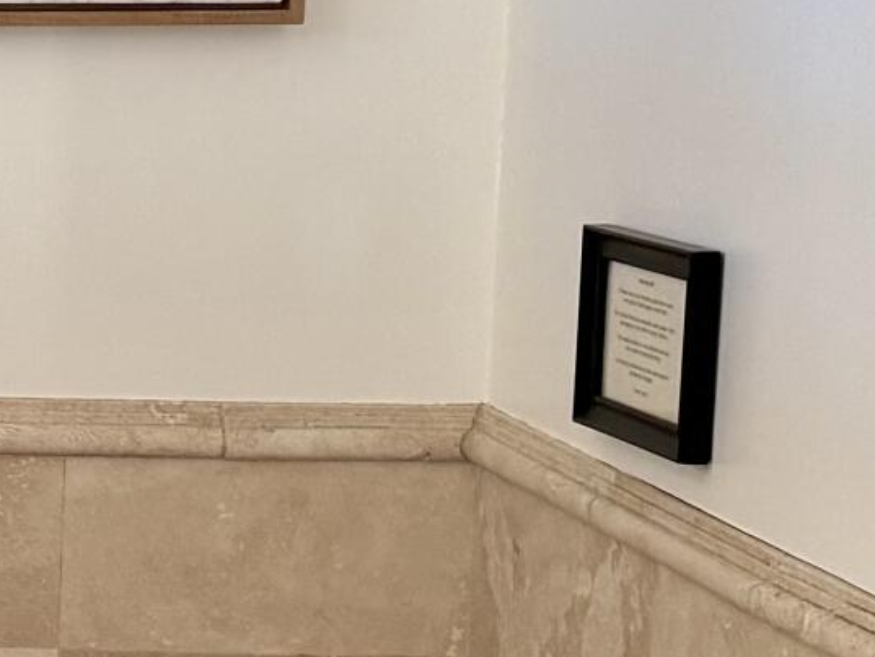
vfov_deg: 11.1
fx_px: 3388
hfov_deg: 12.1
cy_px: 207
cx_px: -1150
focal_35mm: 134
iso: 200
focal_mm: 6.76
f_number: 1.78
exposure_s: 1/60
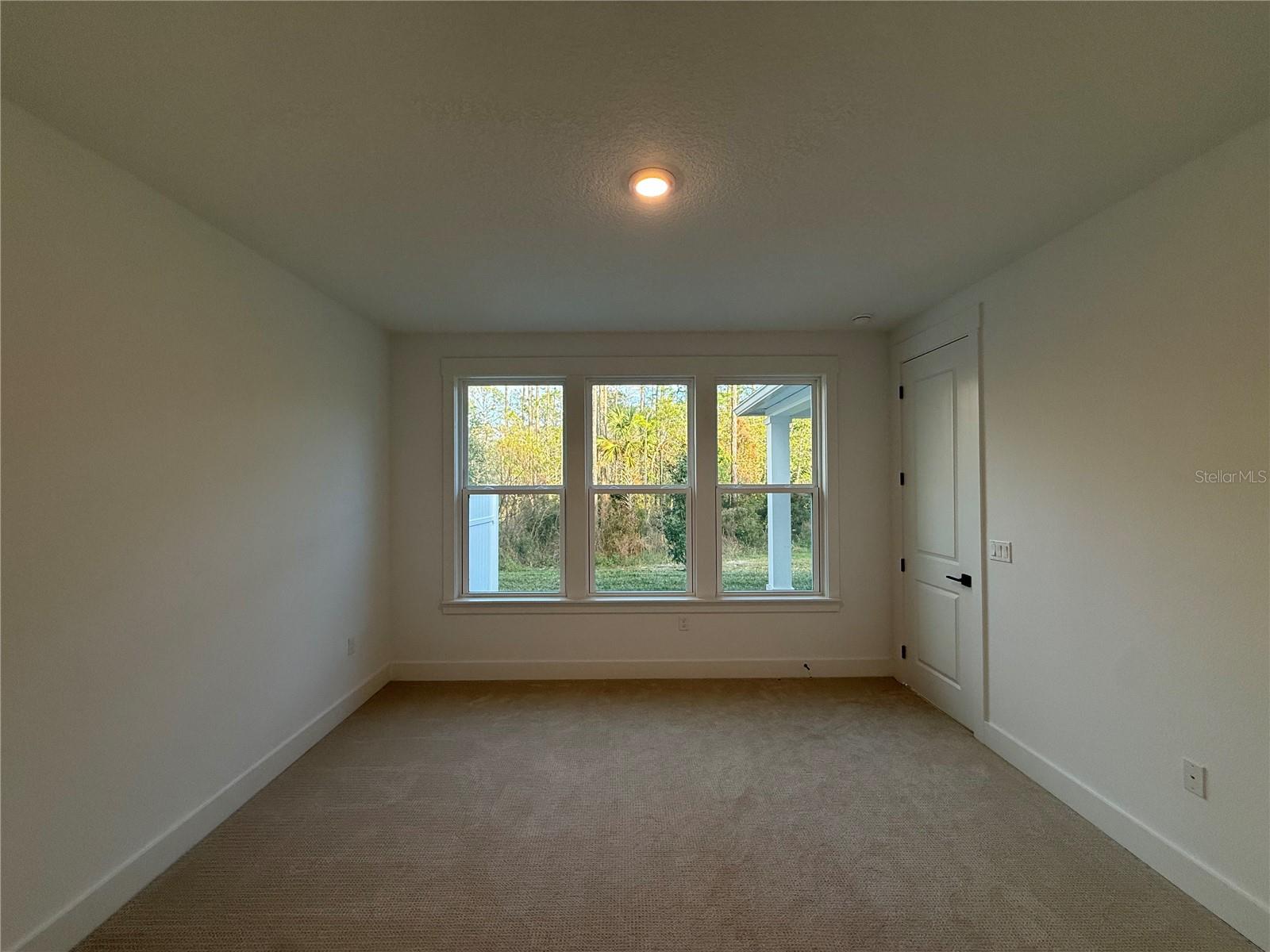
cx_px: 635
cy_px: 476
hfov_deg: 102.1
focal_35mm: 14
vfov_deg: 85.7
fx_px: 514
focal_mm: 2.22
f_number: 2.2
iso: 125
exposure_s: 1/120
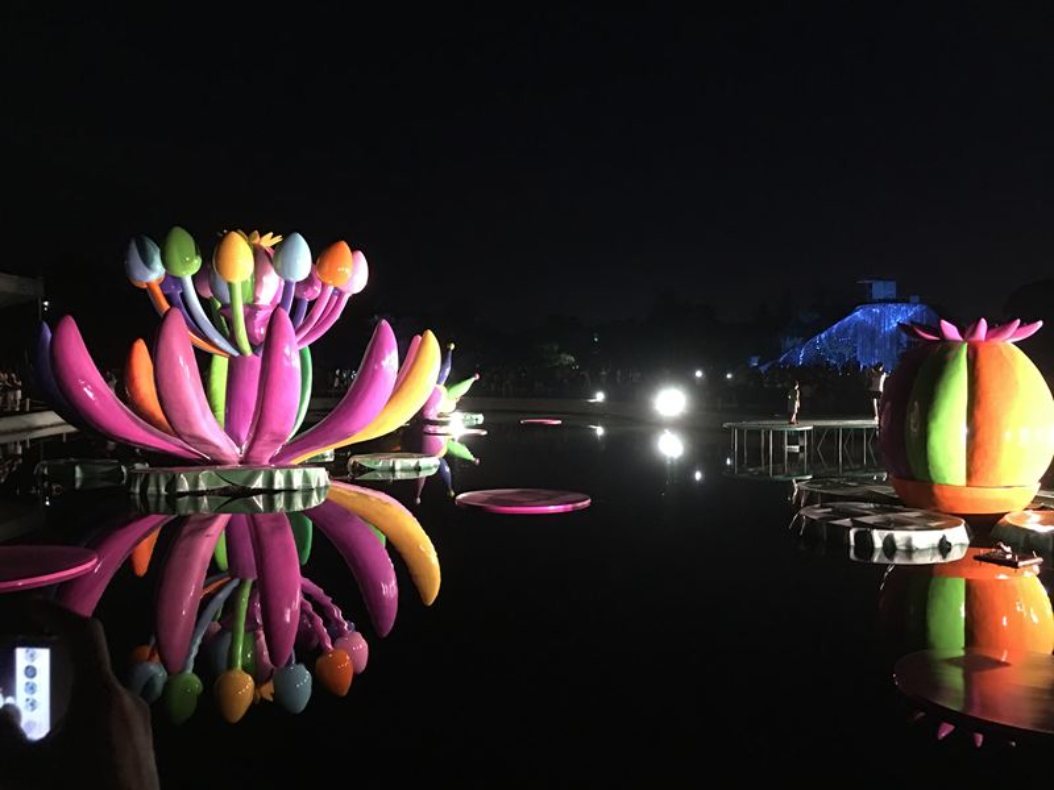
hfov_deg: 61.7
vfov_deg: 48.2
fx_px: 883
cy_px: 395
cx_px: 527
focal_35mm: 29
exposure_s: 1/4
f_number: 2.2
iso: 80
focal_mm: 4.15
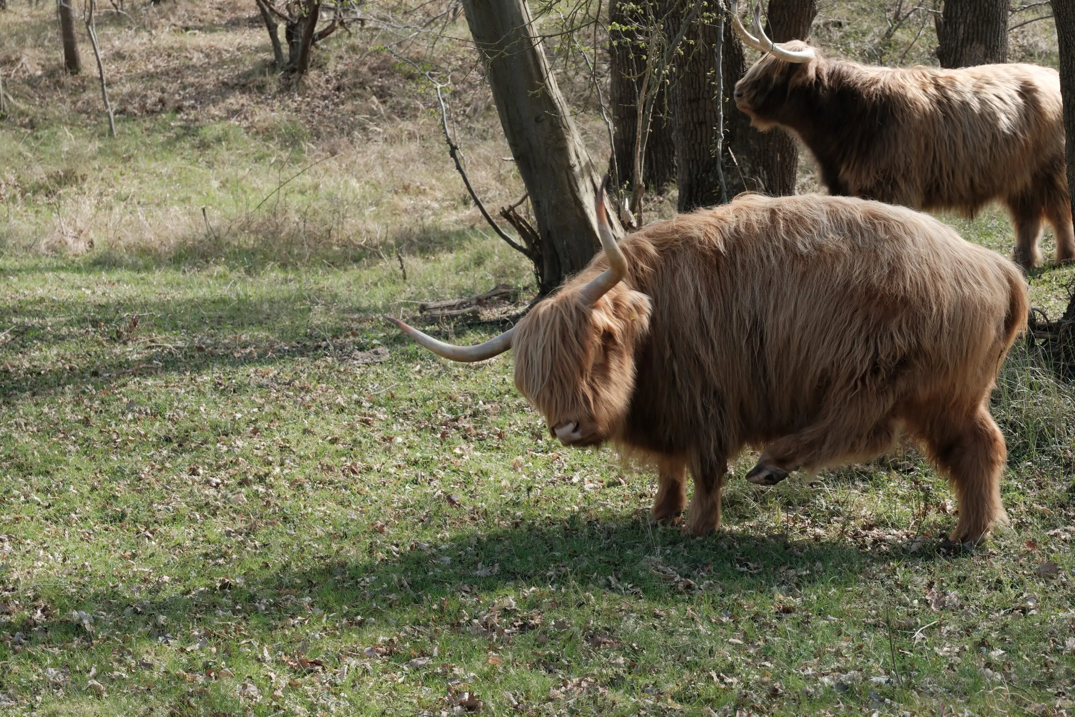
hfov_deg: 27.0
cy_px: 358
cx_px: 538
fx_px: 2240
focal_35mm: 75
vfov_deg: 18.2
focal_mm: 50
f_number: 4.8
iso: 500
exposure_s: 1/500
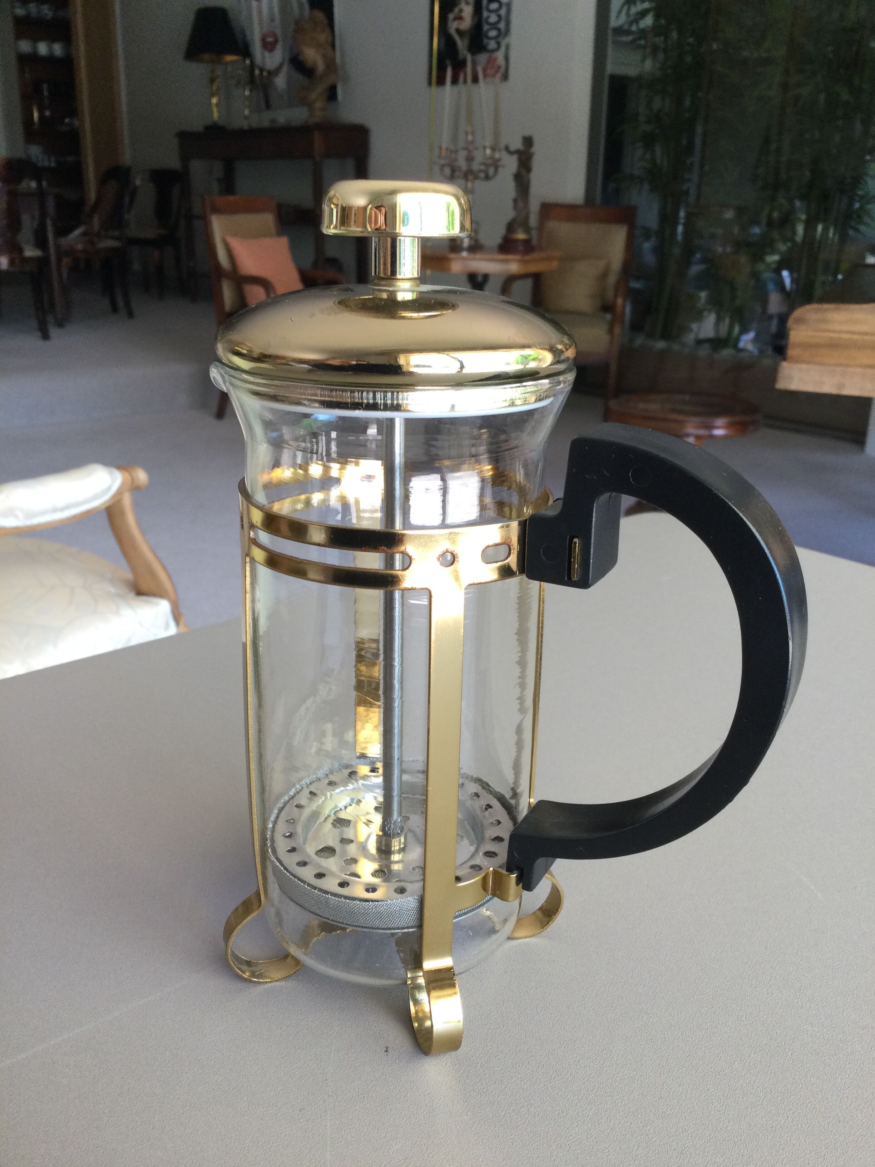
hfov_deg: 45.4
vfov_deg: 58.4
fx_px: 1045
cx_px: 438
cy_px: 584
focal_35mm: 31
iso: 32
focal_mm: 3.3
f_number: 2.4
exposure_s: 1/33
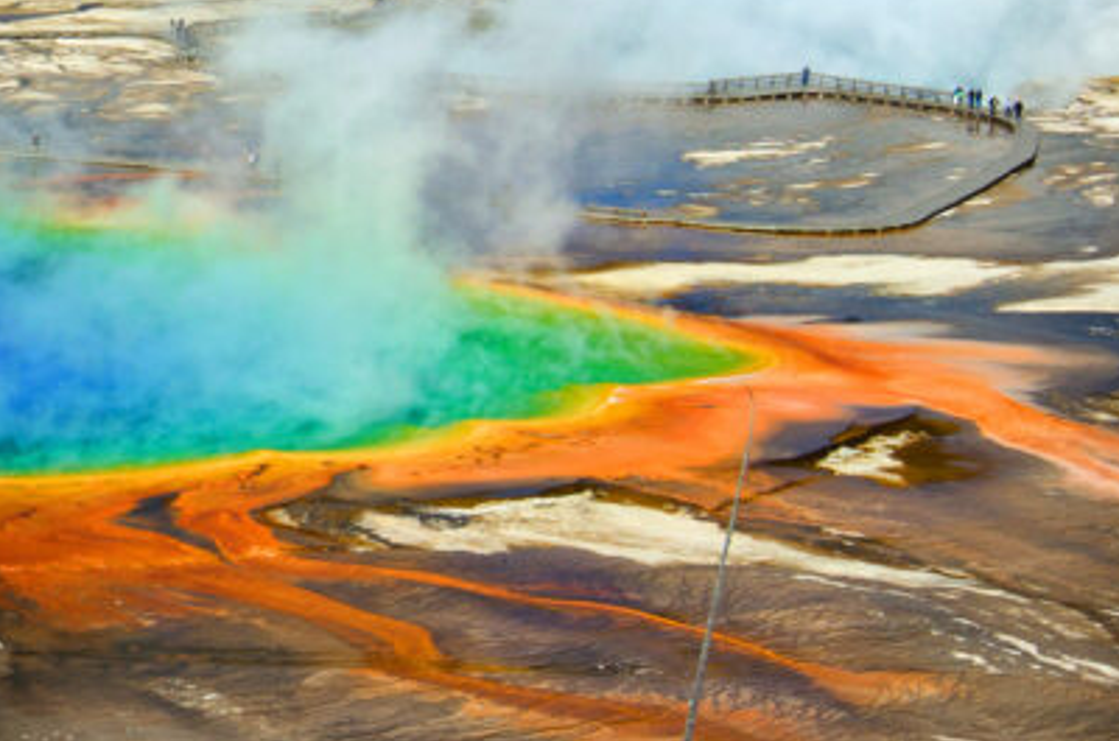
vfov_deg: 10.1
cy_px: 148
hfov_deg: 14.9
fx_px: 4165
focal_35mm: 134
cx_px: -98
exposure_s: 1/500
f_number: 8
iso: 100
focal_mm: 35
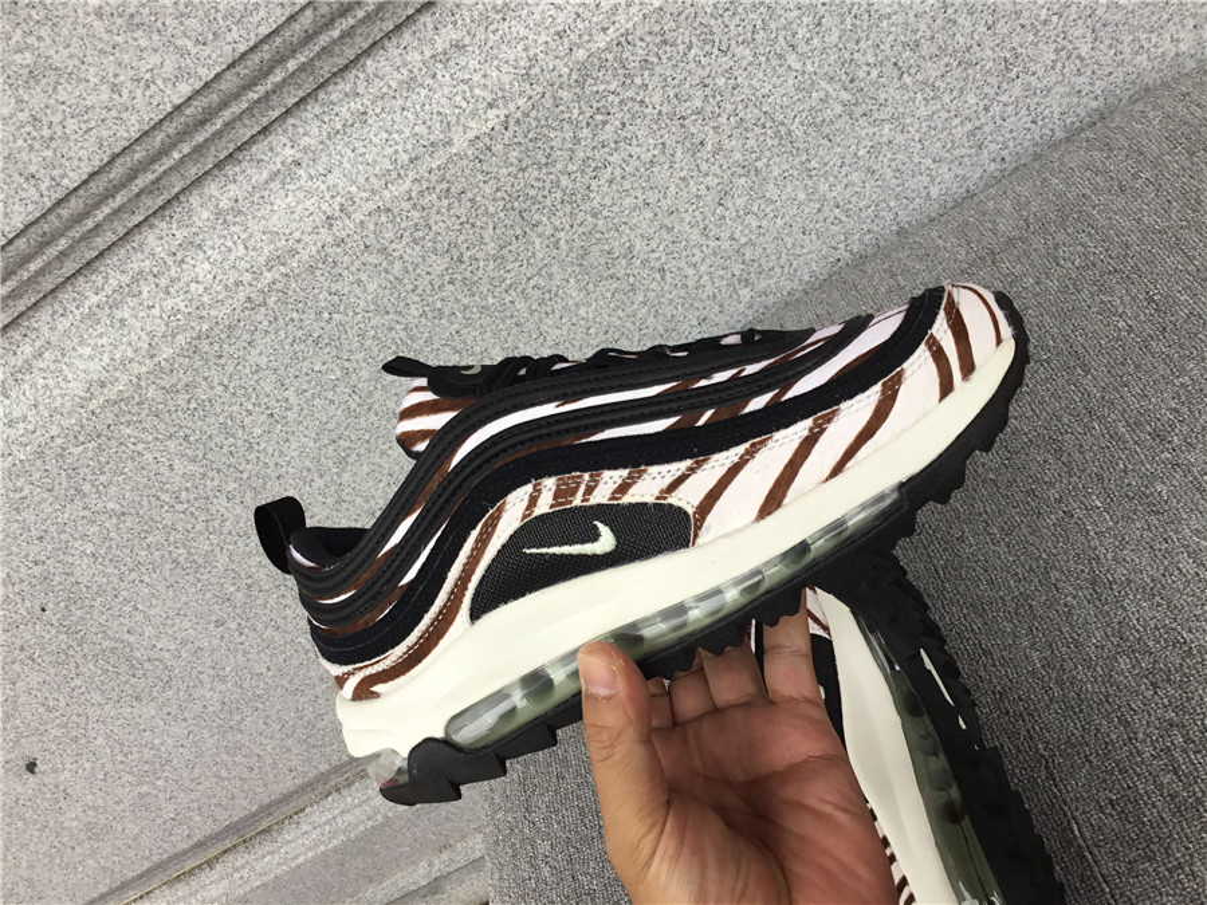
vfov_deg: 45.4
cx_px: 604
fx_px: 1081
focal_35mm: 31
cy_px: 452
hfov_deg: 58.4
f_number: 2.4
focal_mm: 3.3
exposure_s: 1/50
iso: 25
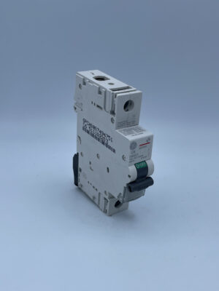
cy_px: 146
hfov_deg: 53.1
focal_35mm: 26
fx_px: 219
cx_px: 110
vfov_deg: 67.3
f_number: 1.6
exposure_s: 1/2882
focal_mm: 4.2
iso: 50
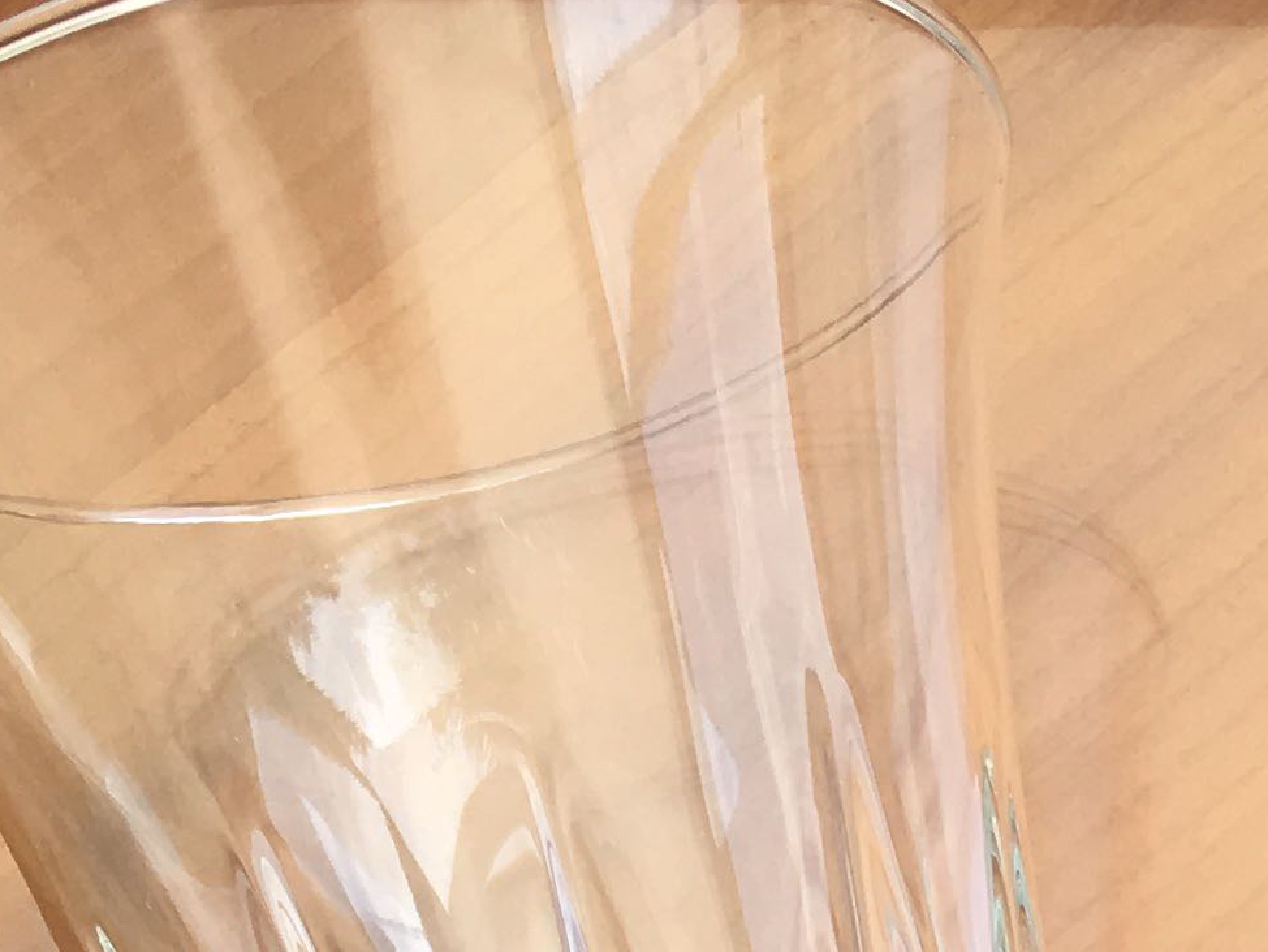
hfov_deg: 15.7
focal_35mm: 120
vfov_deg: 11.4
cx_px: 1578
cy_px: 1775
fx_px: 4397
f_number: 2.2
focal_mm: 4.15
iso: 25
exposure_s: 1/450
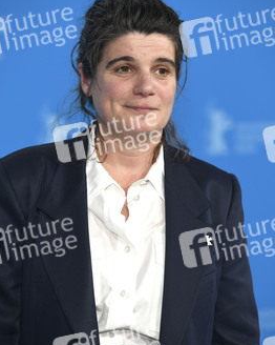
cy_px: 190
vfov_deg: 11.6
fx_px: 1690
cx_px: 138
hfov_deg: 9.3
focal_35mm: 166
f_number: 4
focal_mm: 145
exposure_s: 1/400
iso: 640
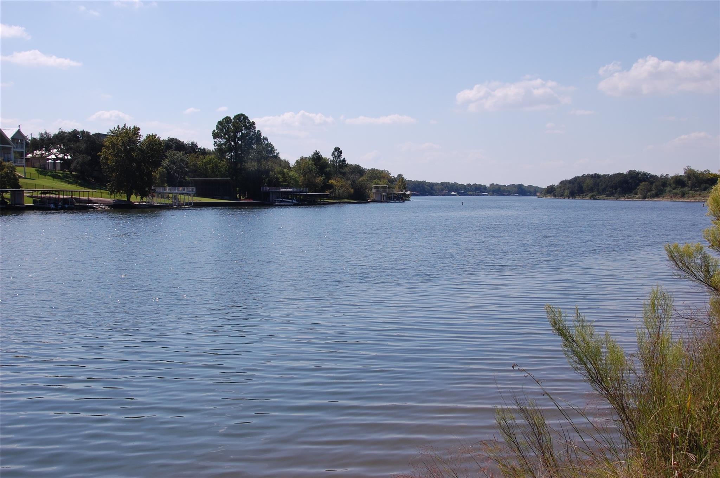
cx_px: 360
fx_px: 839
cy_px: 239
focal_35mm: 42
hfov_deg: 46.4
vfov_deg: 31.8
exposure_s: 1/400
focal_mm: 28
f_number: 10
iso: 200
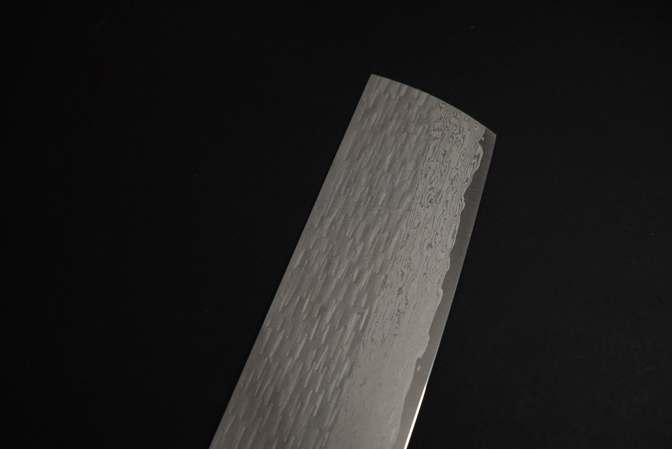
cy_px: 224
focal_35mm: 40
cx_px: 336
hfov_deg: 48.7
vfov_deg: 33.7
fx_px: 743
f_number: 5
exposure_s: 1/160
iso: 800
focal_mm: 26.5
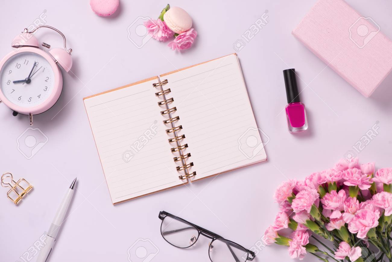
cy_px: 131
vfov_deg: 13.0
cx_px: 196
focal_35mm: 105
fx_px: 1143
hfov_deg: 19.5
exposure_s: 1/160
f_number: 8
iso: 100
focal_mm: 105
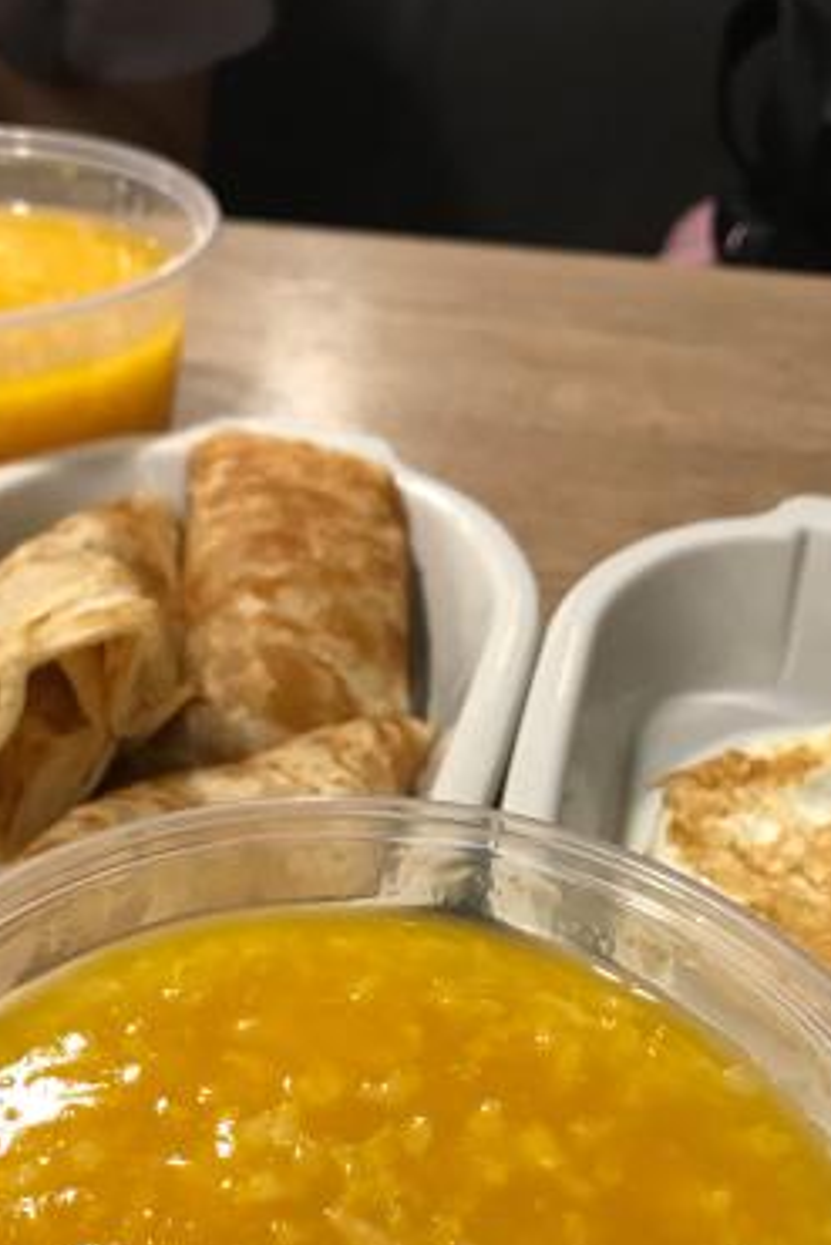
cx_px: 239
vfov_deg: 41.1
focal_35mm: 47
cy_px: 877
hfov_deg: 28.4
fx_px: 1626
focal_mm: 3.99
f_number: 1.8
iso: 40
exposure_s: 1/20
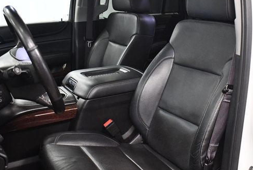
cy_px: 88
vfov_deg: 28.7
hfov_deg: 41.8
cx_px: 146
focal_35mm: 47
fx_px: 331
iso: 3200
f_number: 3.5
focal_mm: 18
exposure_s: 1/80
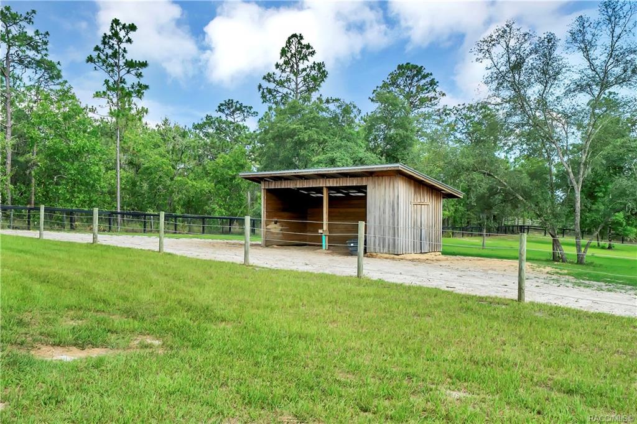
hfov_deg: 53.1
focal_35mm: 36
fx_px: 637
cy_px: 212
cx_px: 318
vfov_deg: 36.8
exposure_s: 1/320
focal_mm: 24
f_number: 8
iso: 320
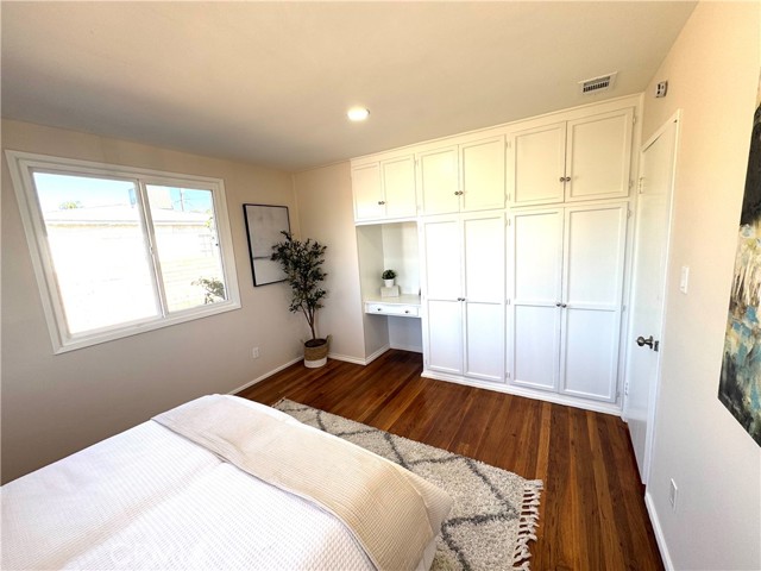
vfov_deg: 85.7
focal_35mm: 14
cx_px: 380
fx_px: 308
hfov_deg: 102.1
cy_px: 286
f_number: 2.2
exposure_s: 1/99
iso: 50
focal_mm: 2.22
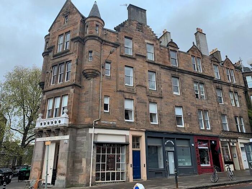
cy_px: 94
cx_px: 126
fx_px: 189
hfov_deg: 67.3
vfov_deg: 53.1
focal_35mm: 26
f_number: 1.8
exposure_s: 1/534
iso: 25
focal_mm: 4.25
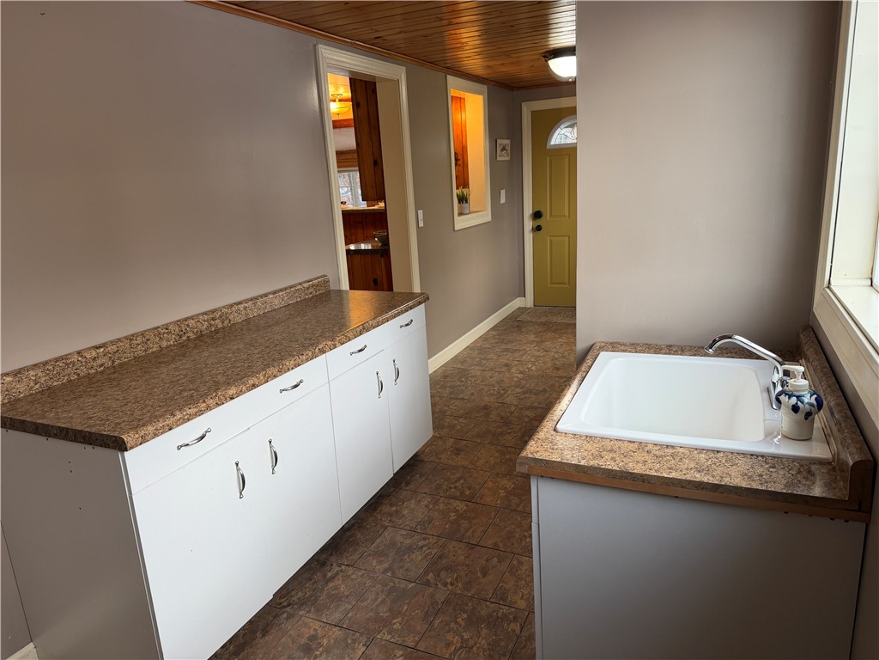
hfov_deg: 71.6
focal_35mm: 24
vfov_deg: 56.8
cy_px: 330
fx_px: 609
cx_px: 440
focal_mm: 6.76
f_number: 1.78
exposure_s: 1/120
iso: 160
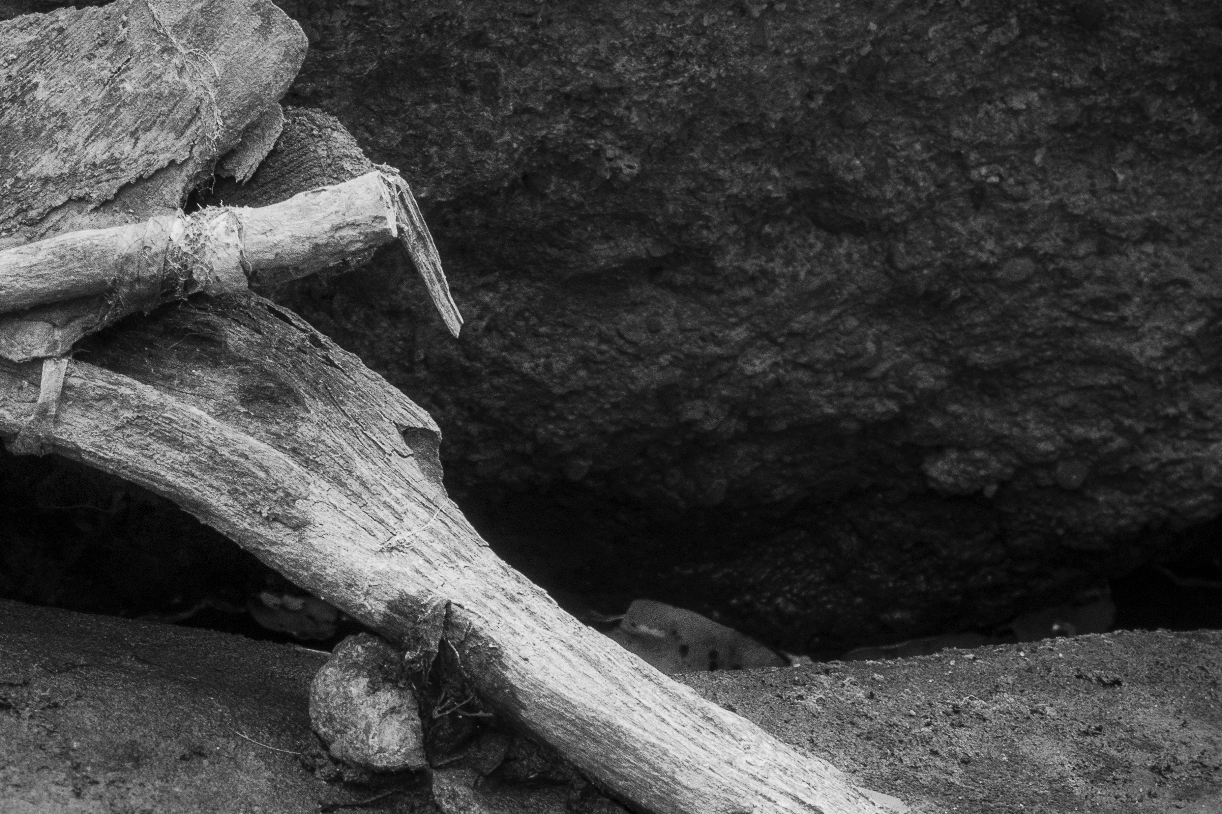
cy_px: 441
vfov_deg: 7.4
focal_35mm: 186
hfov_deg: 11.0
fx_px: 6313
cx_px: 445
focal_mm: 46.21
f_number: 10
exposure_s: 1/20
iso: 640
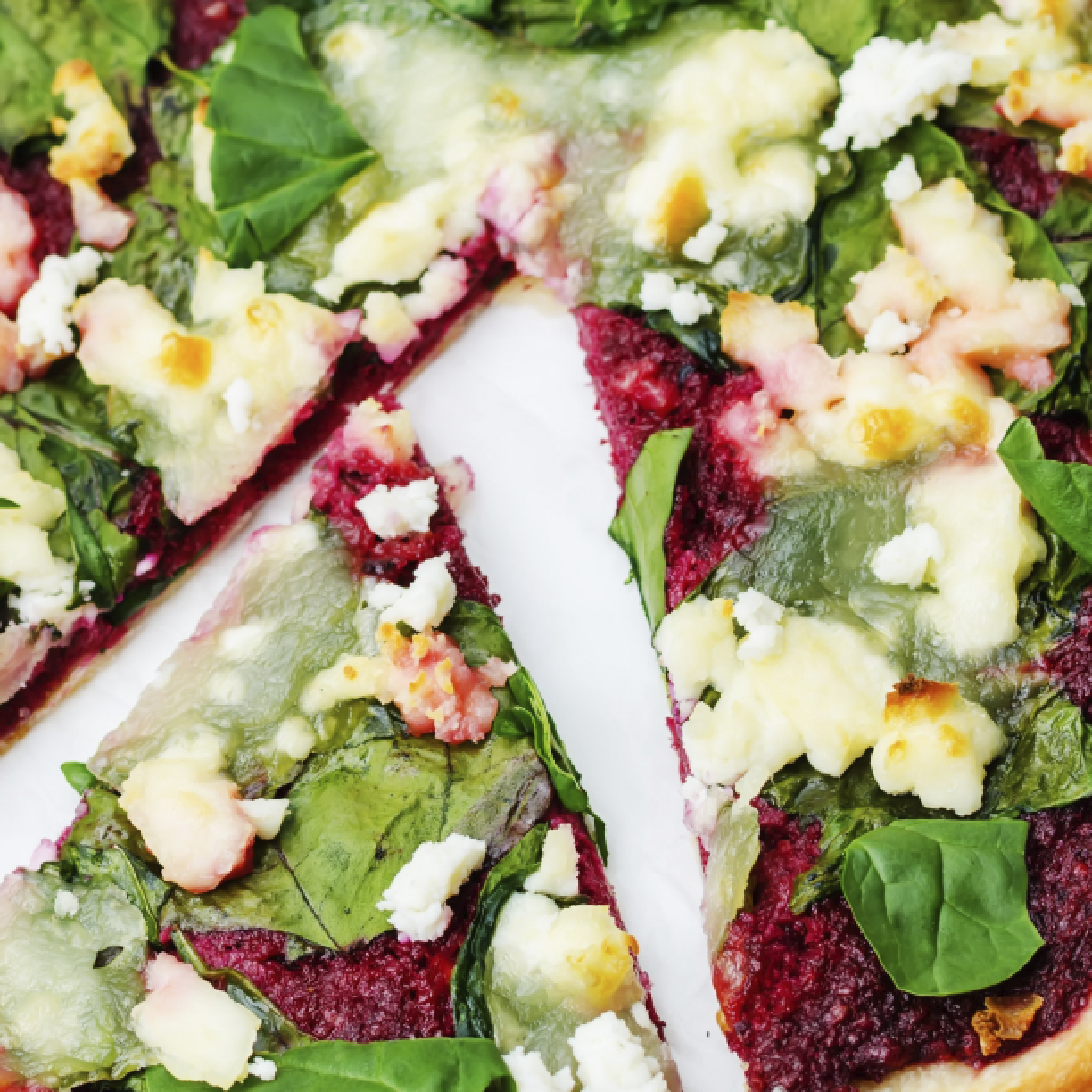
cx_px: 364
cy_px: 343
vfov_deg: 9.9
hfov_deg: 9.9
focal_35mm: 177
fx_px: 6317
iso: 100
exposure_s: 1/30
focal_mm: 50
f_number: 5
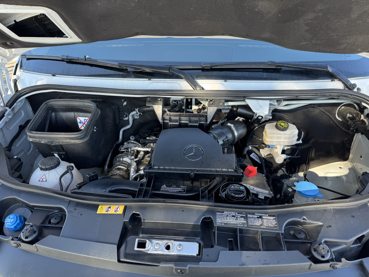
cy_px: 138
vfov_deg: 56.8
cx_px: 184
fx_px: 256
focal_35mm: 24
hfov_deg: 71.6
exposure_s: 1/203
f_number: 1.78
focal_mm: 6.76
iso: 64
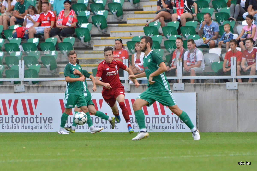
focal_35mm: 450
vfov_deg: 3.1
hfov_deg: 4.6
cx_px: 128
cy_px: 86
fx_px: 3212
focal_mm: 300
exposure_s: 1/5000
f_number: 7.1
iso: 6400
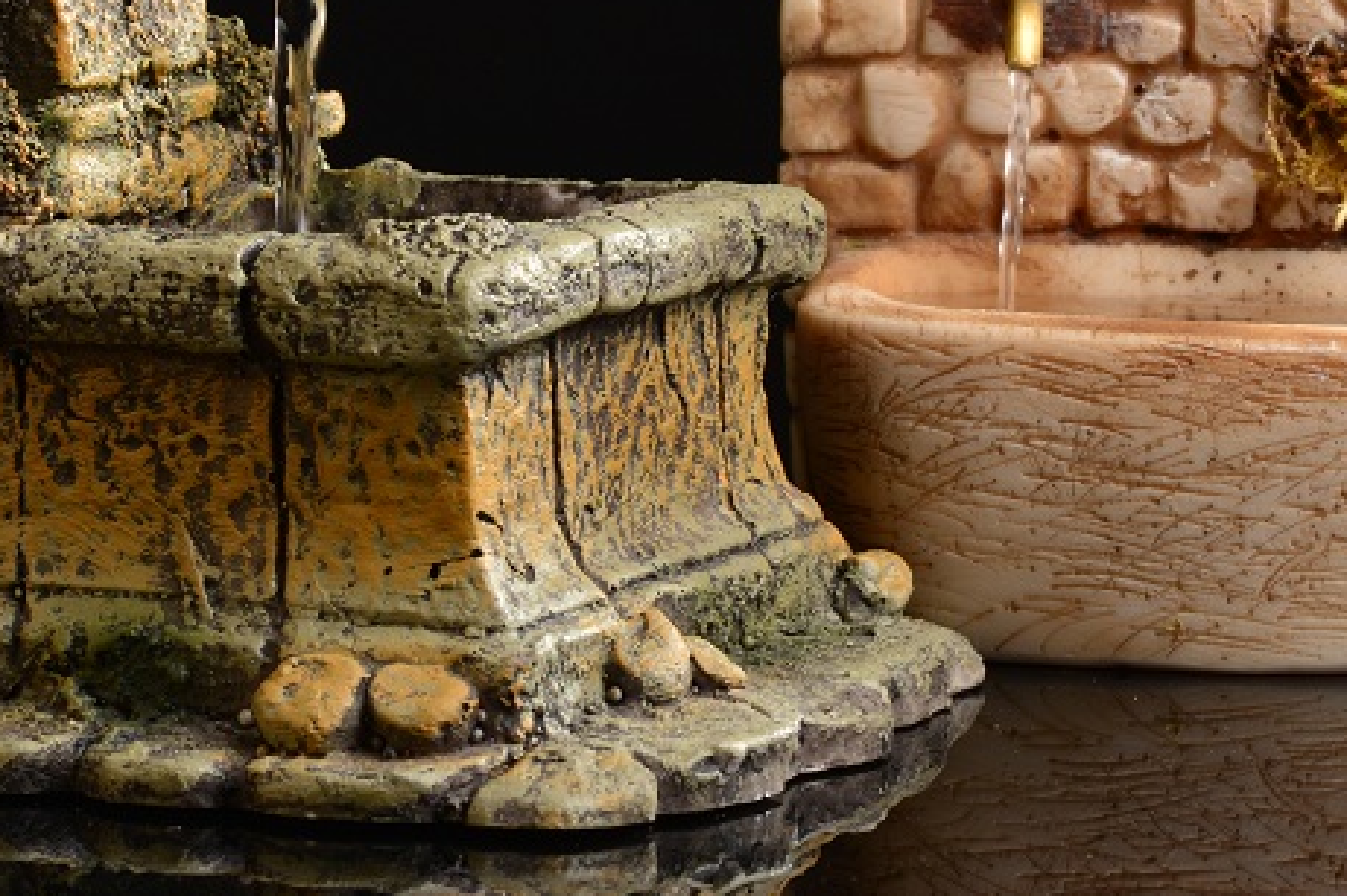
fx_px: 8527
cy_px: -1
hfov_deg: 9.0
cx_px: 564
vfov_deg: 6.0
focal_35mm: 228
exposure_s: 1/125
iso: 100
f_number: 18
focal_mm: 105
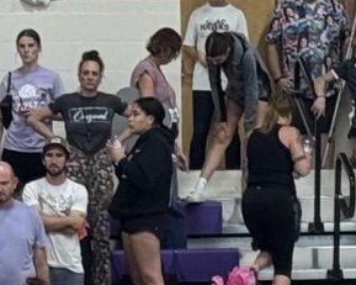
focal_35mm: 324
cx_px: 12
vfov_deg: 4.6
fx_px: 3413
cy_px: 764
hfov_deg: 6.0
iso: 160
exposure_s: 1/60
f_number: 1.78
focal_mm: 6.76
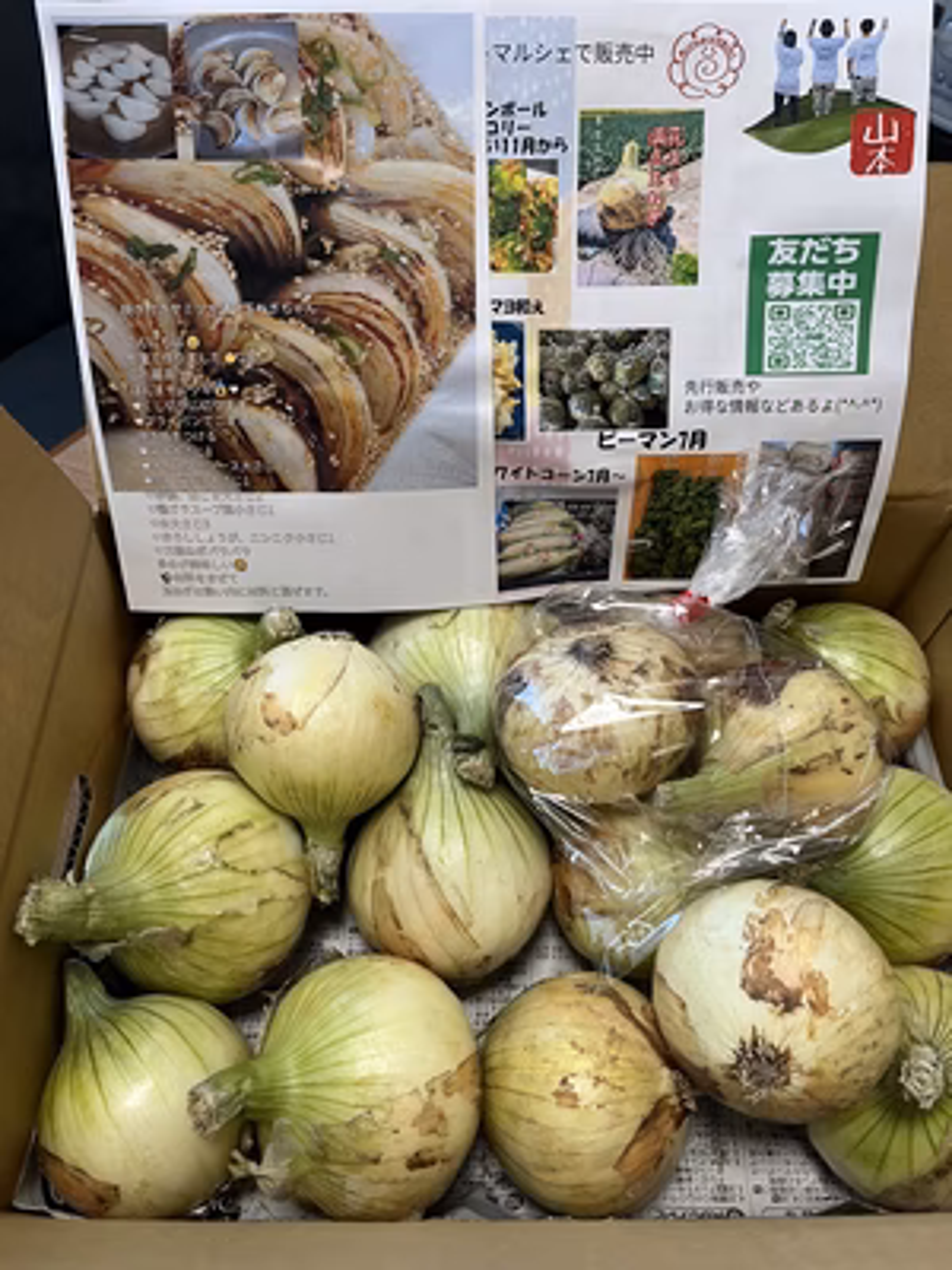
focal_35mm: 26
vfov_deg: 67.3
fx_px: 953
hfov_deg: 53.1
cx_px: 476
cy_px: 635
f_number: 1.6
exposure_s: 1/50
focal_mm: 5.1
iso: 64
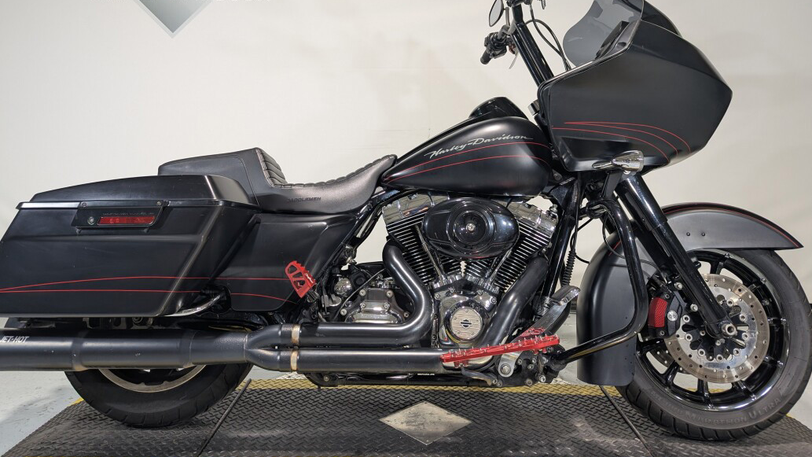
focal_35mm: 27
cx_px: 394
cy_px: 167
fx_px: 581
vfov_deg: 42.5
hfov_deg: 69.8
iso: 57
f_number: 1.85
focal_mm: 6.81
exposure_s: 1/60
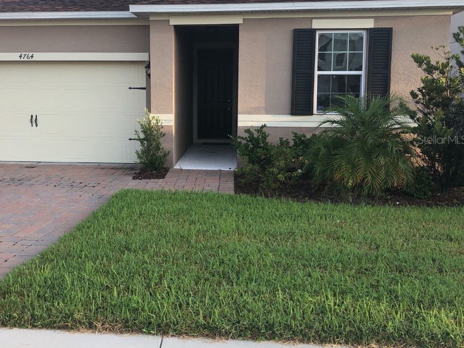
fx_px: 456
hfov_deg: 53.6
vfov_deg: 41.6
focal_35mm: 34
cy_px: 139
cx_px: 188
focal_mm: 4
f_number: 1.8
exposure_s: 1/254
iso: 20
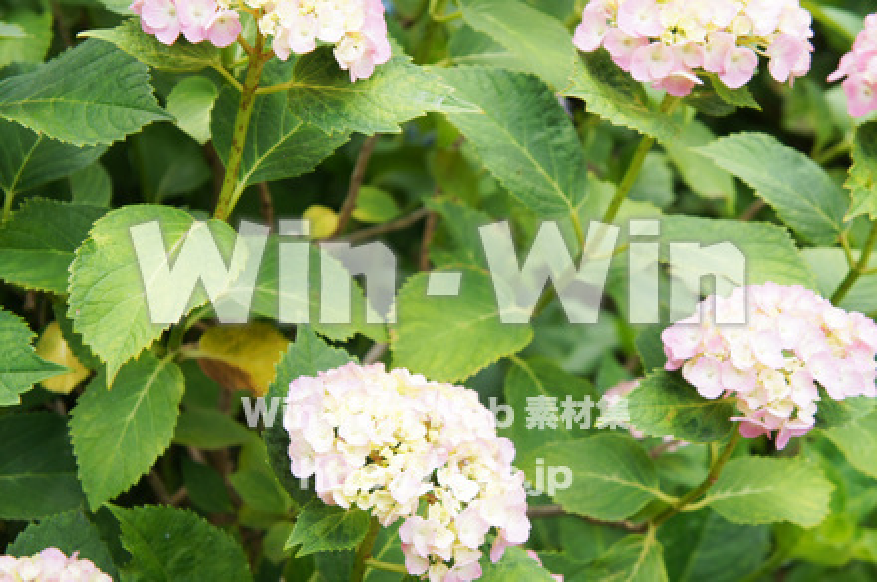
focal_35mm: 68
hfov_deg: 29.9
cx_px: 438
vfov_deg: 20.1
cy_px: 291
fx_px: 1642
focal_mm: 45
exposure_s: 1/160
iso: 200
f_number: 5
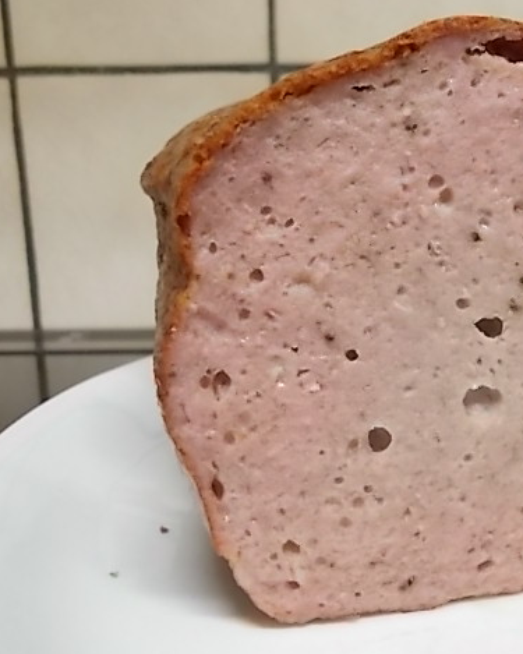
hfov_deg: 36.2
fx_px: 774
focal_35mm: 40
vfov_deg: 45.8
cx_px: 409
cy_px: 328
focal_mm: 5.3
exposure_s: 1/13
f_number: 3.4
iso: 200
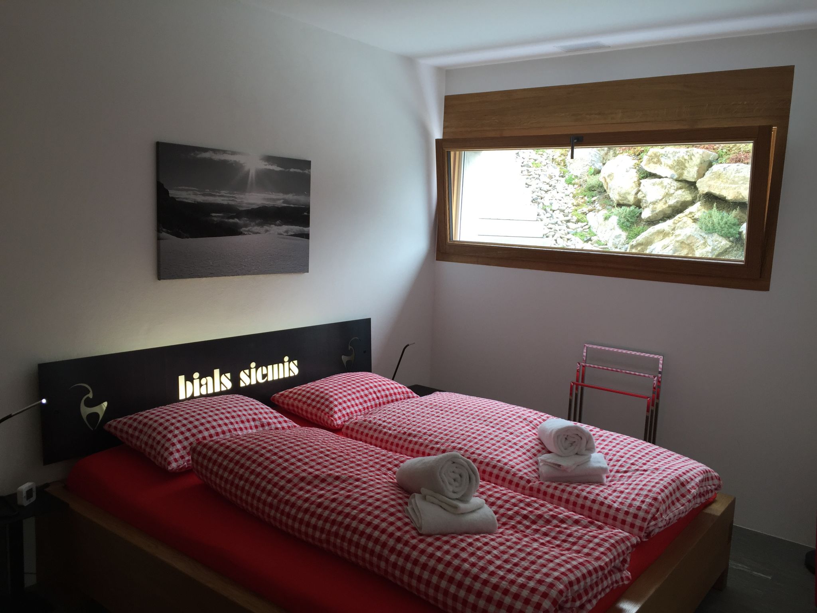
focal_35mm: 29
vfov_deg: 48.2
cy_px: 306
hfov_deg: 61.7
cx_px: 408
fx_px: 684
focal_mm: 4.15
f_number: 2.2
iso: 40
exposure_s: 1/50
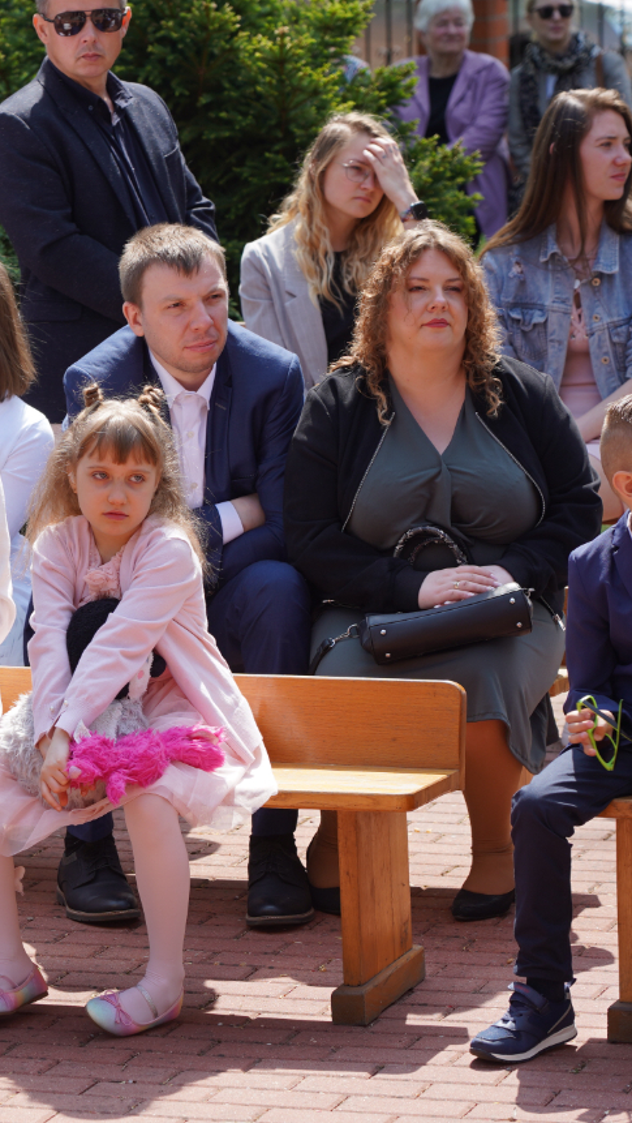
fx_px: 4940
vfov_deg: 13.0
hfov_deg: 7.3
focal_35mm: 166
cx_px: -130
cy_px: 563
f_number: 5.6
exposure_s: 1/200
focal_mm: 105
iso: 100
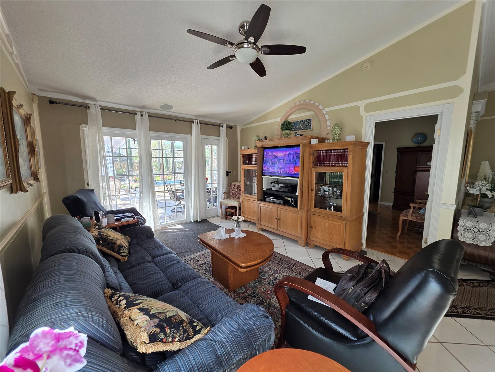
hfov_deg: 106.2
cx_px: 248
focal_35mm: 13
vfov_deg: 89.9
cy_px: 186
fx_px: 186
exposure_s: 1/120
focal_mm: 2.2
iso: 160
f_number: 1.9
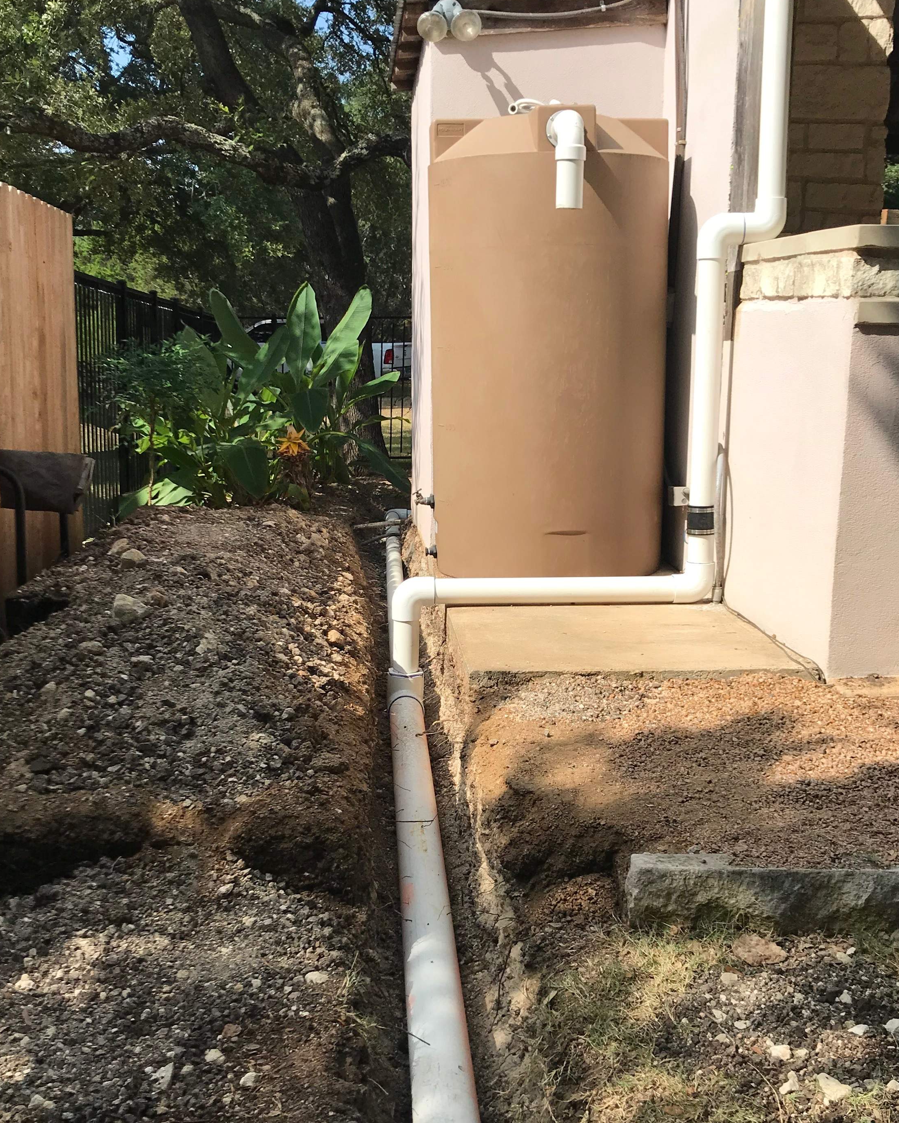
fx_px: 1330
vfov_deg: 45.7
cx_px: 469
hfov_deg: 37.3
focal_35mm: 40
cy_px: 628
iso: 20
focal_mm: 3.99
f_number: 1.8
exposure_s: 1/1953
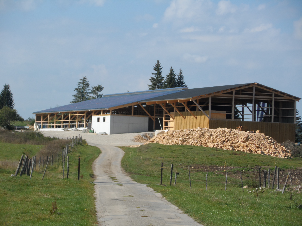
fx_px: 1457
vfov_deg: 8.9
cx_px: 151
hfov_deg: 11.8
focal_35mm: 167
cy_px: 113
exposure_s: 1/500
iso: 80
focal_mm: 30.6
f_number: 5.3
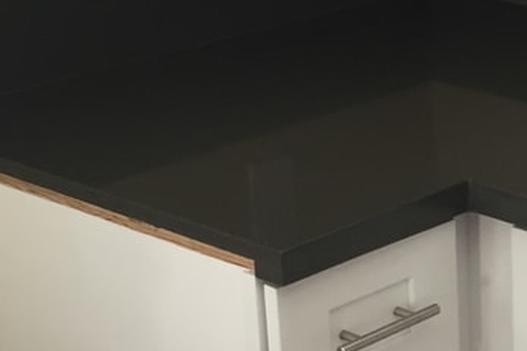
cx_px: 648
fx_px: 1697
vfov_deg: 11.8
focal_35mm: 116
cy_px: 251
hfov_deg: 16.8
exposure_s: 1/30
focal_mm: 4.15
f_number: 2.2
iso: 80
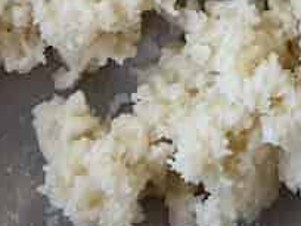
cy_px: -226
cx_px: 456
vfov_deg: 7.0
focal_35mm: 204
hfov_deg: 9.4
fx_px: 1774
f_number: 1.5
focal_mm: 5.7
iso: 100
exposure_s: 1/121
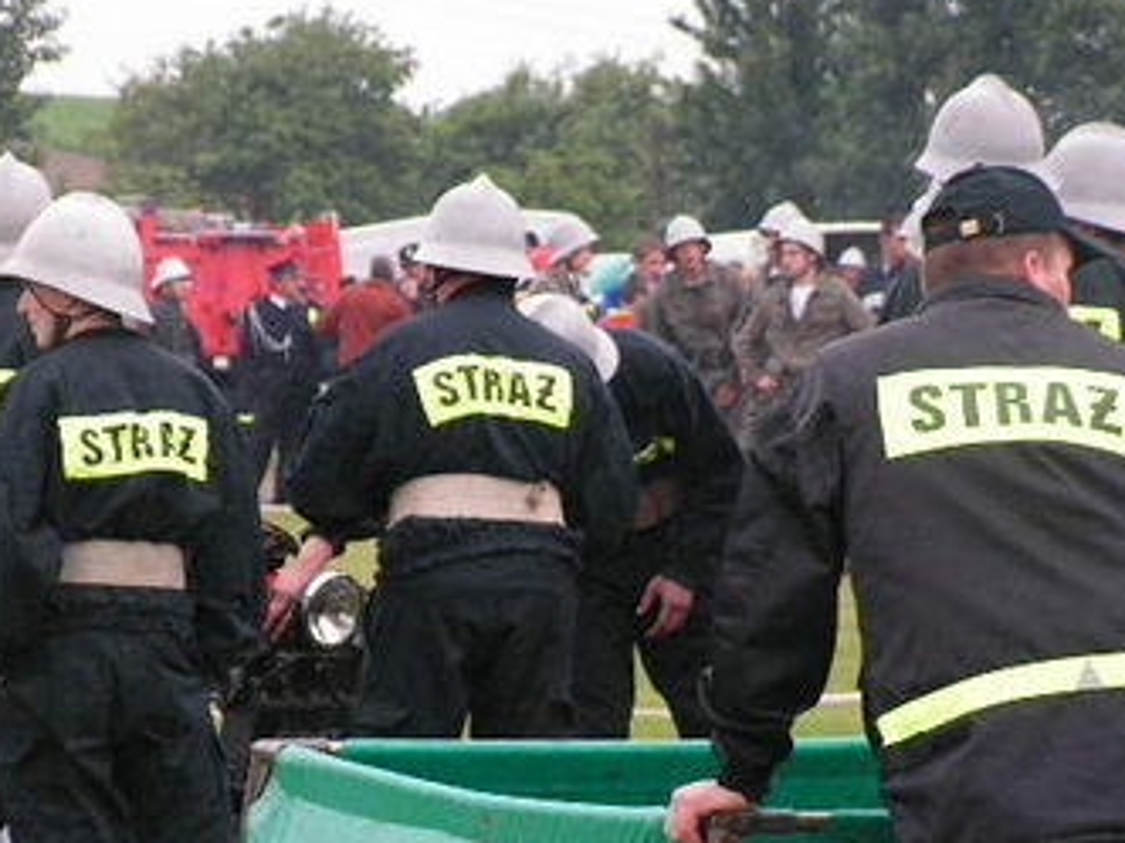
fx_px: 7052
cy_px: 557
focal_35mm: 217
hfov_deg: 9.1
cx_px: 505
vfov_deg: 6.8
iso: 125
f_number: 3.4
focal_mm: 24
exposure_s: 1/160
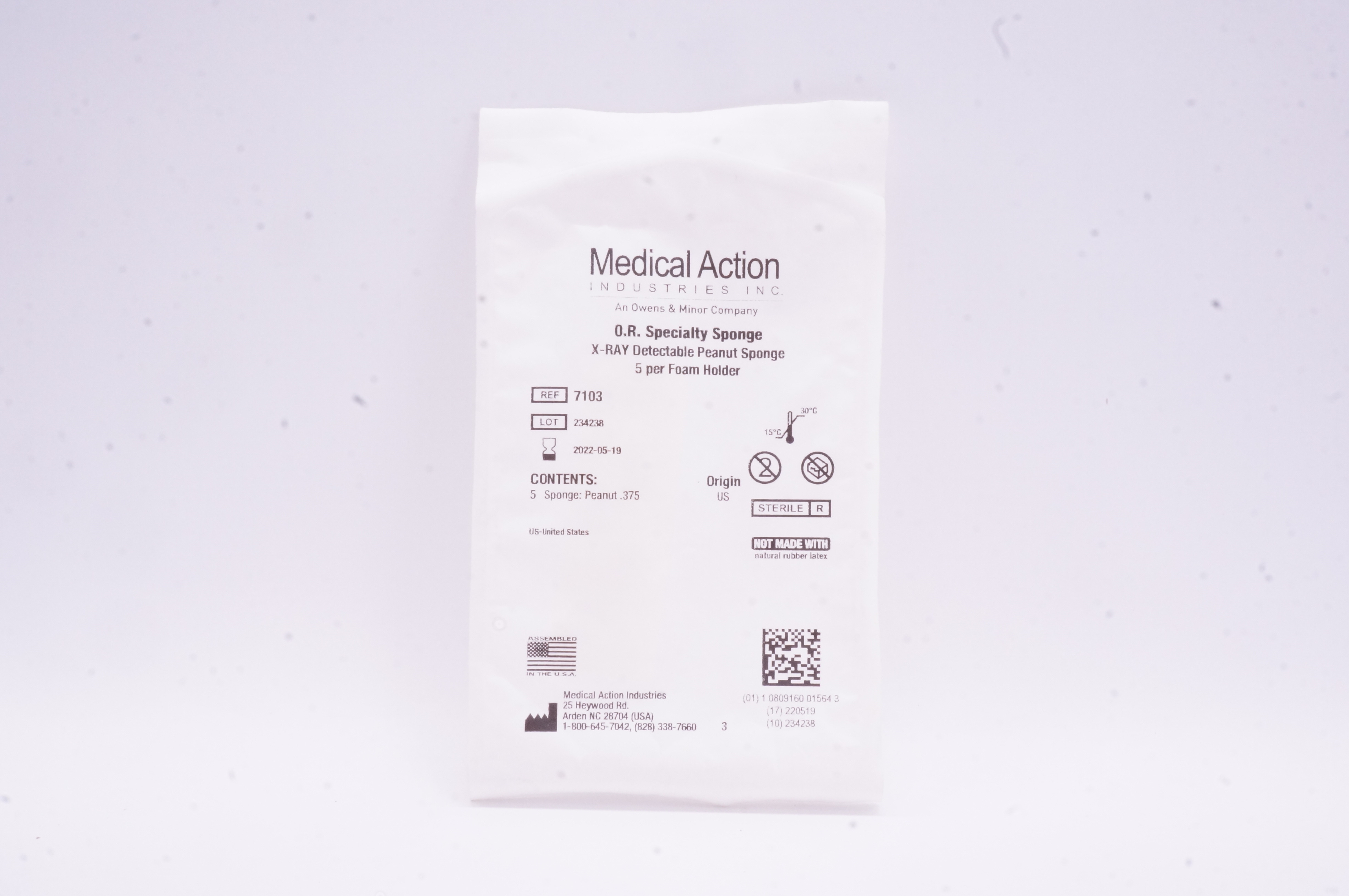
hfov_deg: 48.0
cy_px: 448
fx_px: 1516
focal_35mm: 40
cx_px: 674
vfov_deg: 32.9
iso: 1600
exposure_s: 1/15
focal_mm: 27
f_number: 25
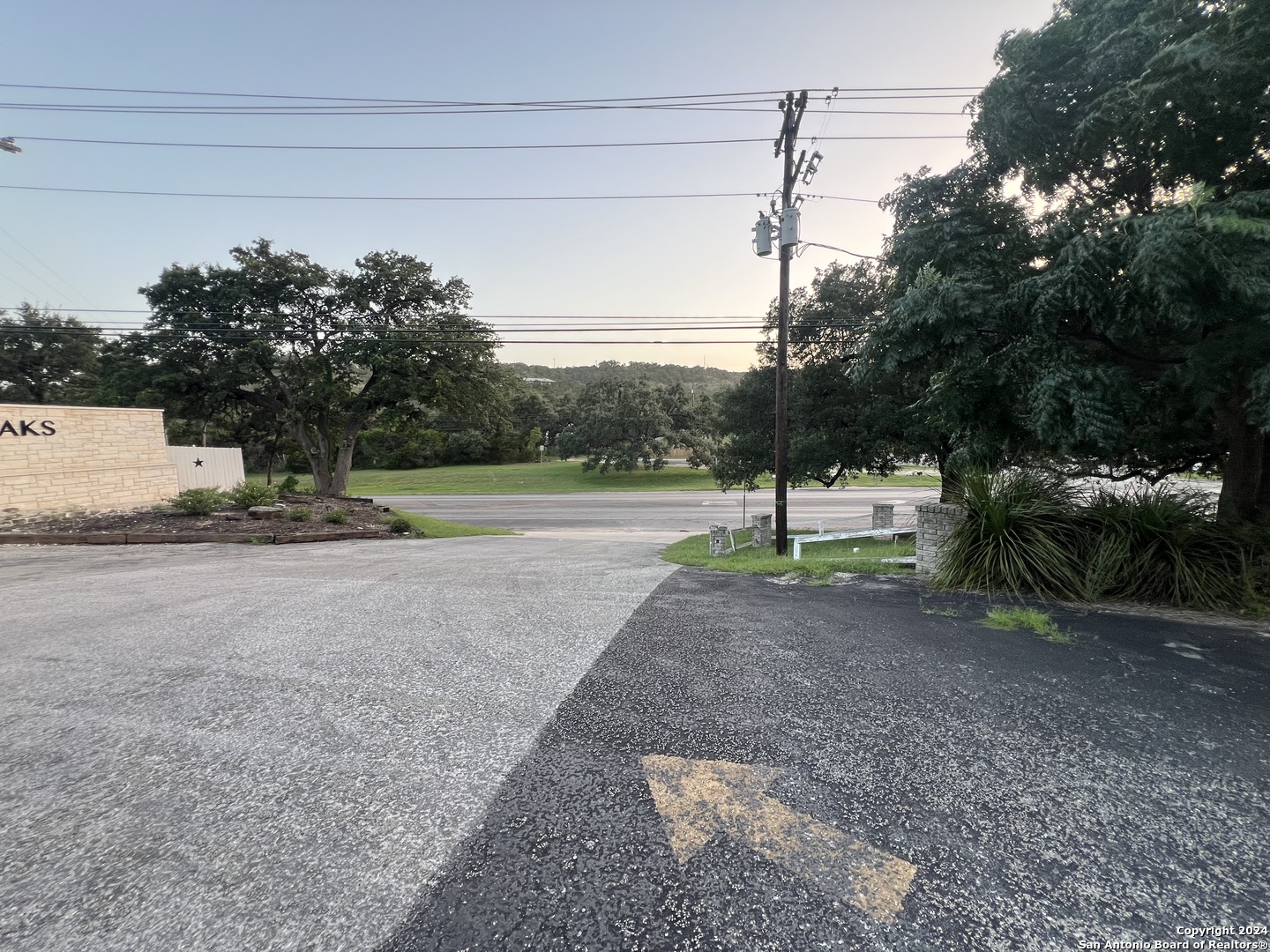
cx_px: 635
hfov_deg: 106.2
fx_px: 477
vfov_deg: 89.9
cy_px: 476
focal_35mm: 13
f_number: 1.8
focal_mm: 1.57
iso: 64
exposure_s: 1/99
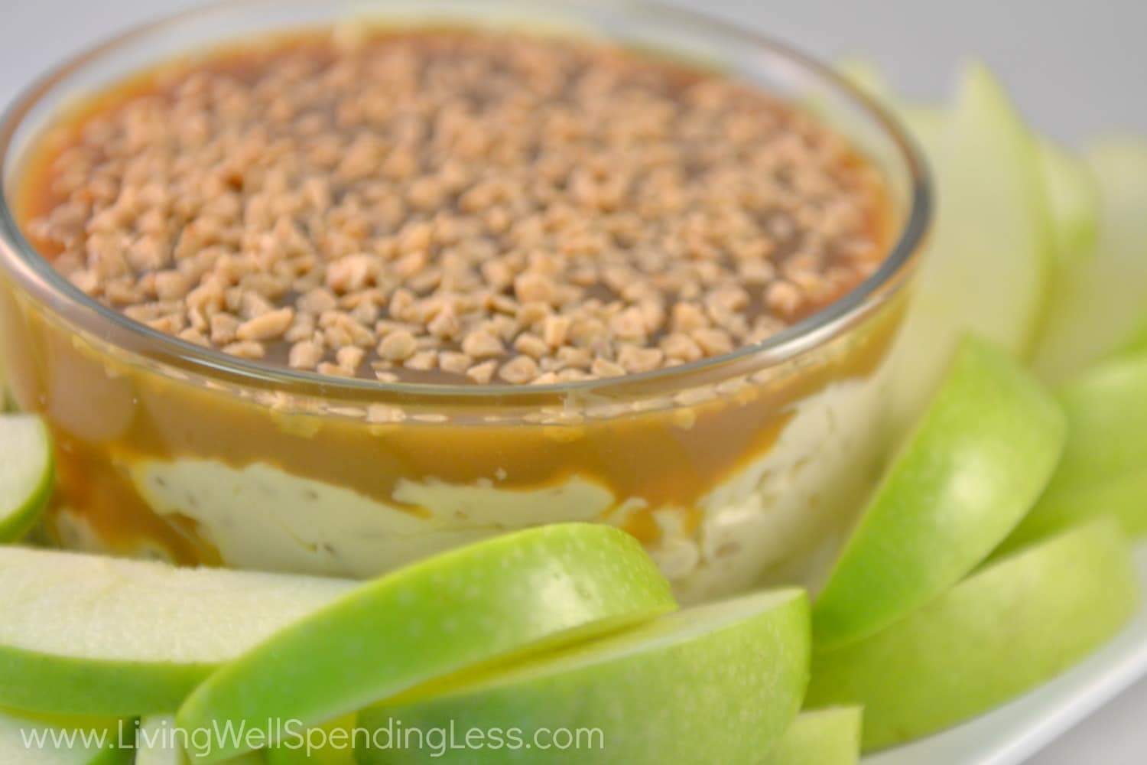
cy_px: 382
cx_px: 574
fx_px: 3345
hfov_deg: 19.5
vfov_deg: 13.0
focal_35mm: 105
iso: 640
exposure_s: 1/100
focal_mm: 70
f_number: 2.8
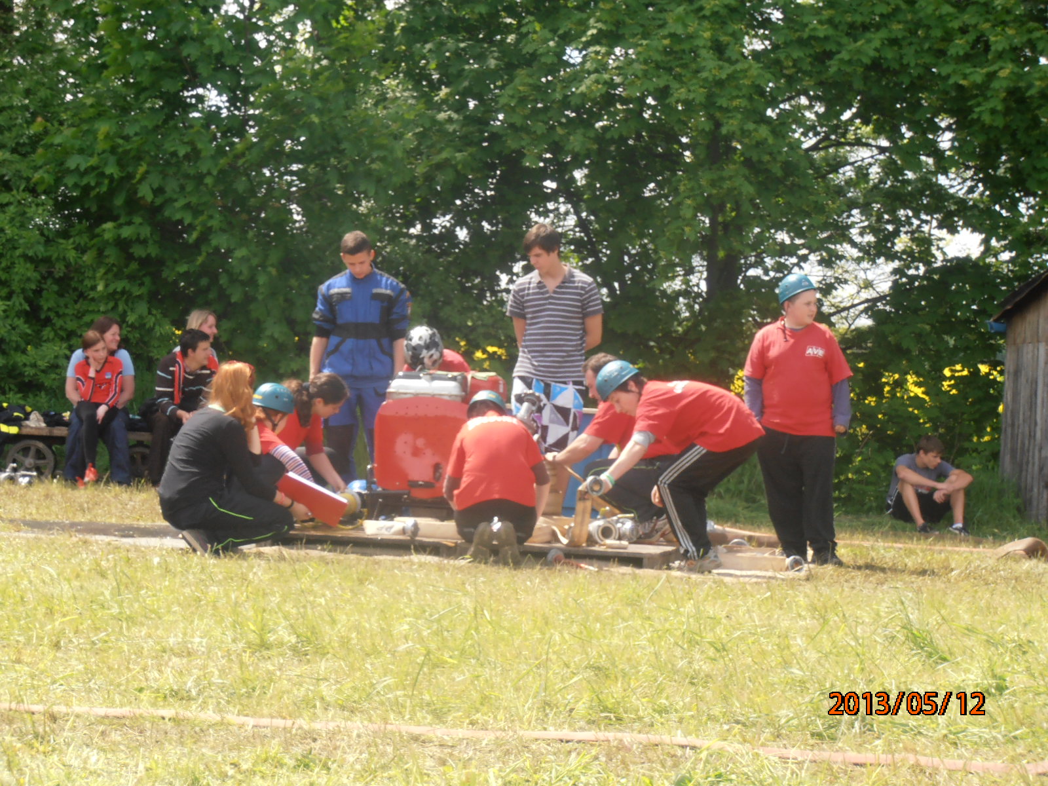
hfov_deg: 14.3
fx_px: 4178
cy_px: 393
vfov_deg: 10.7
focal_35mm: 138
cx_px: 524
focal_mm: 24.39
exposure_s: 1/160
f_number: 5.8
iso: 80
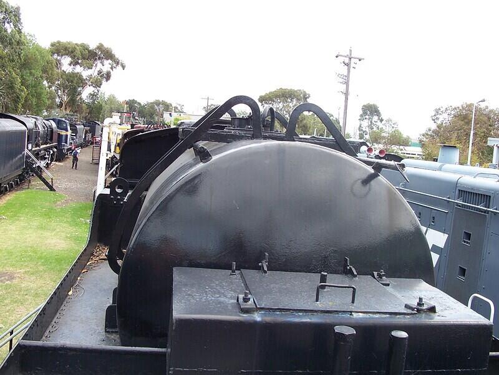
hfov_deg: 52.6
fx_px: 505
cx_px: 250
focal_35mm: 35
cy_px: 188
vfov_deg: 40.7
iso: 80
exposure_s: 1/350
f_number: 2.8
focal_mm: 6
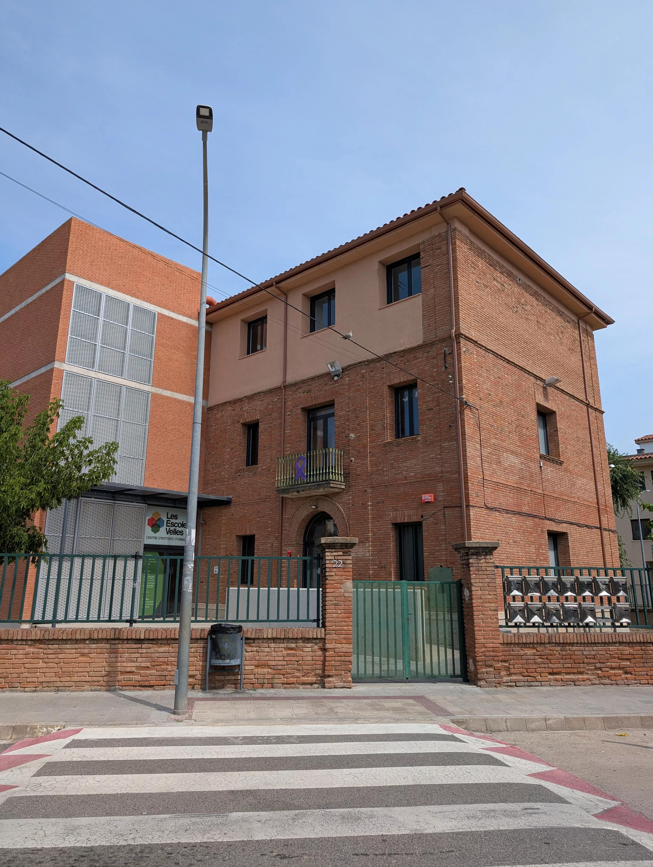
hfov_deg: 56.9
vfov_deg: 71.5
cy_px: 434
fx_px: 602
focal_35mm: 24
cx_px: 326
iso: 21
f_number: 1.68
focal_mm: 6.9
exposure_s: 1/1018
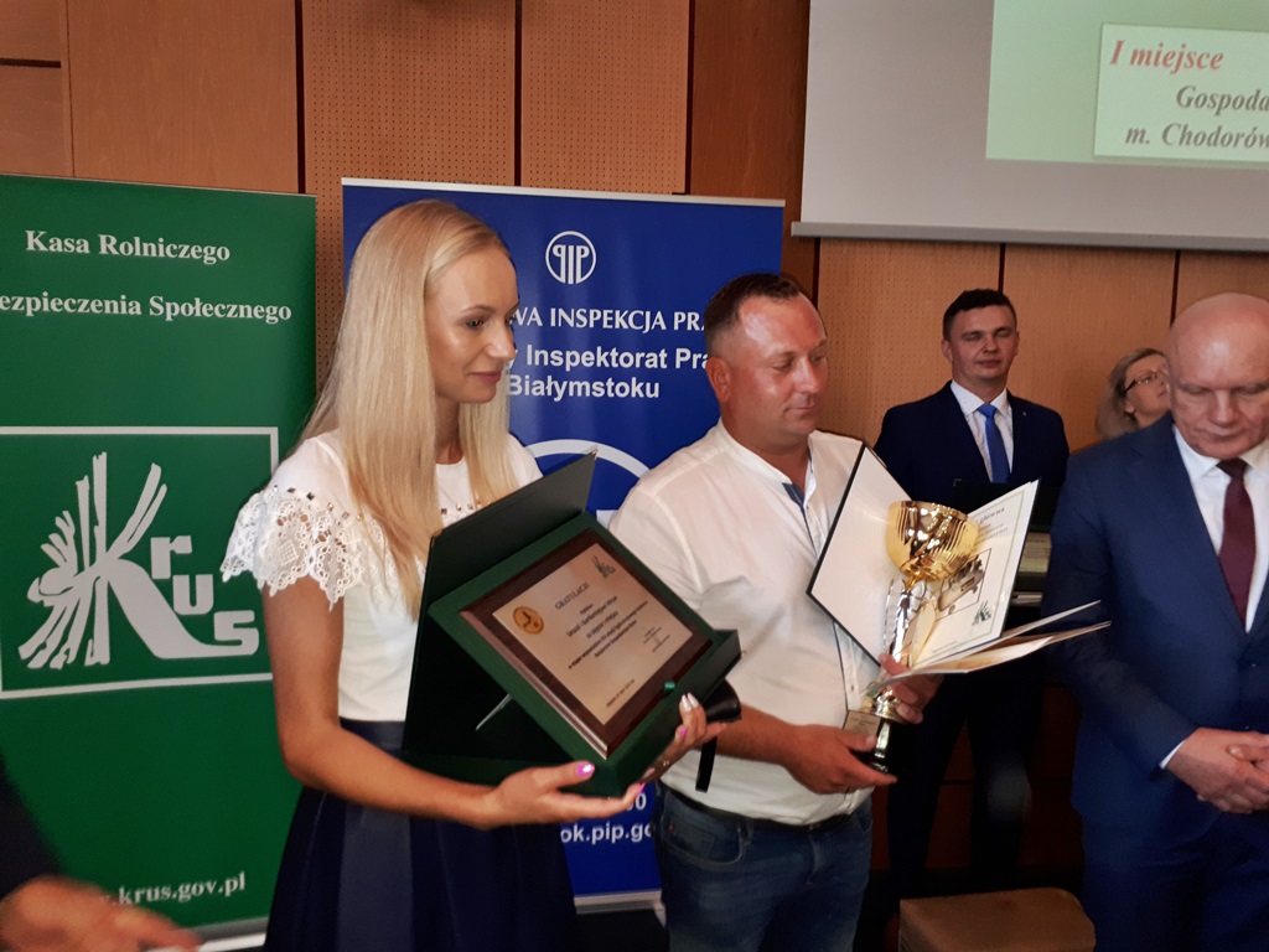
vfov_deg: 51.4
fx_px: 990
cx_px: 634
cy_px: 476
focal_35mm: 27
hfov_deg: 65.3
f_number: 1.9
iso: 160
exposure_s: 1/25
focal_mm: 3.6
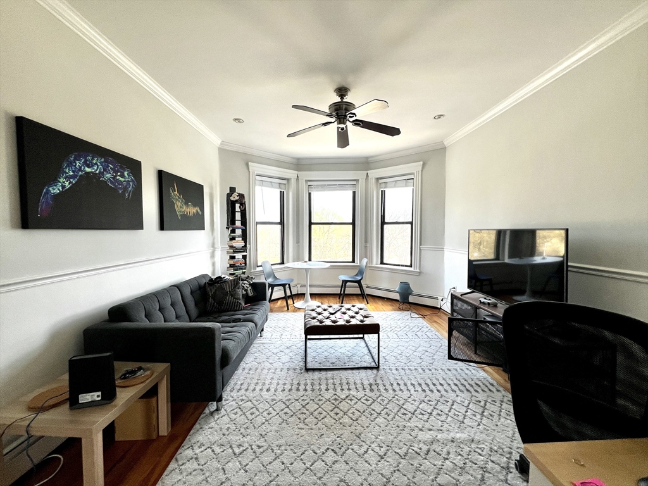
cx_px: 324
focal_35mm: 13
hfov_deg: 106.2
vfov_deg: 89.9
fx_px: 243
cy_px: 243
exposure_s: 1/99
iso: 64
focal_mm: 1.57
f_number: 1.8
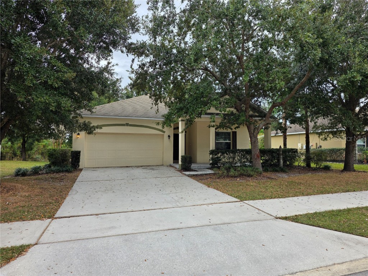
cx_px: 184
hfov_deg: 73.9
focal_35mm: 23
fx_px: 245
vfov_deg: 58.9
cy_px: 138
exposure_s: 1/359
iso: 25
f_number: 1.7
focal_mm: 6.3
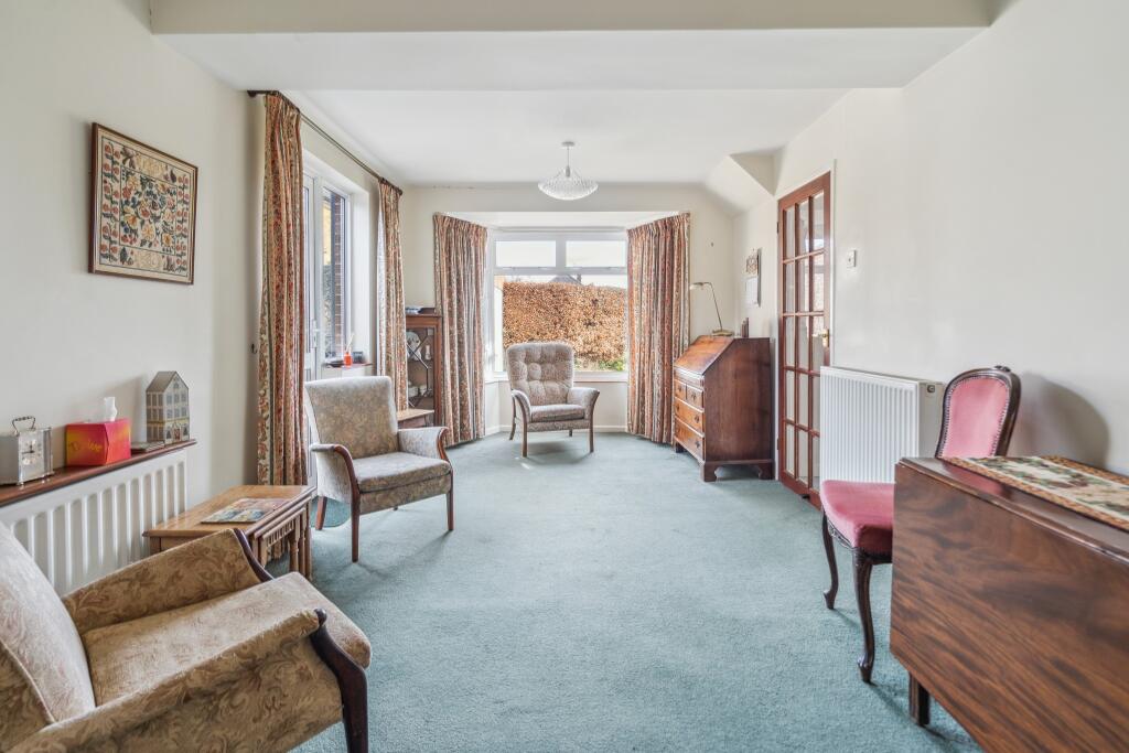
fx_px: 502
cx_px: 564
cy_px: 376
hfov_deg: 96.7
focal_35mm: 16
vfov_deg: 73.8
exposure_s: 1/25
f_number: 6.3
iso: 320
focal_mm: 16
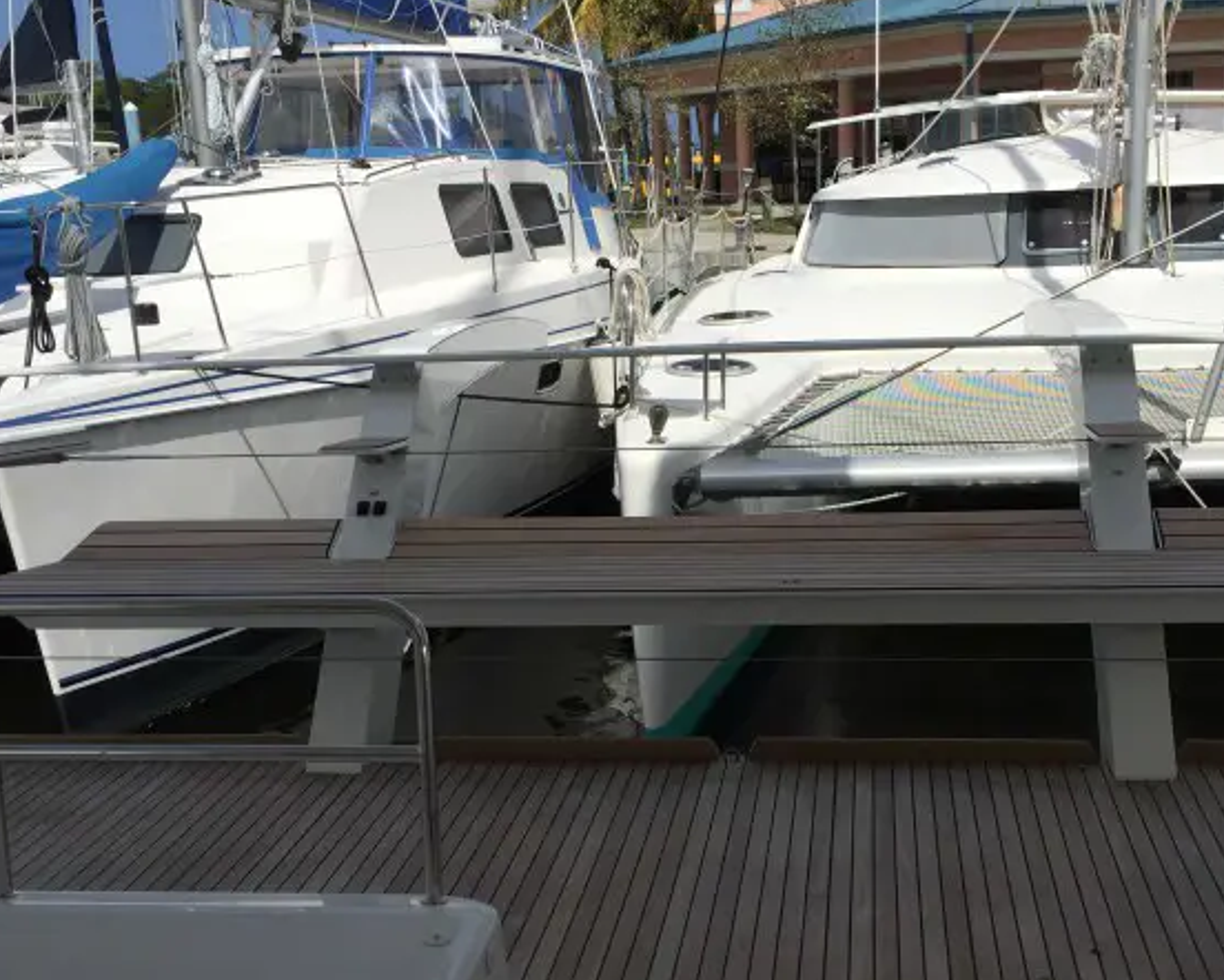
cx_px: 725
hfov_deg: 44.6
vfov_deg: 36.3
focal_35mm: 41
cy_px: 601
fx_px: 1486
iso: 32
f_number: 2.2
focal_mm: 4.15
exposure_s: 1/4405
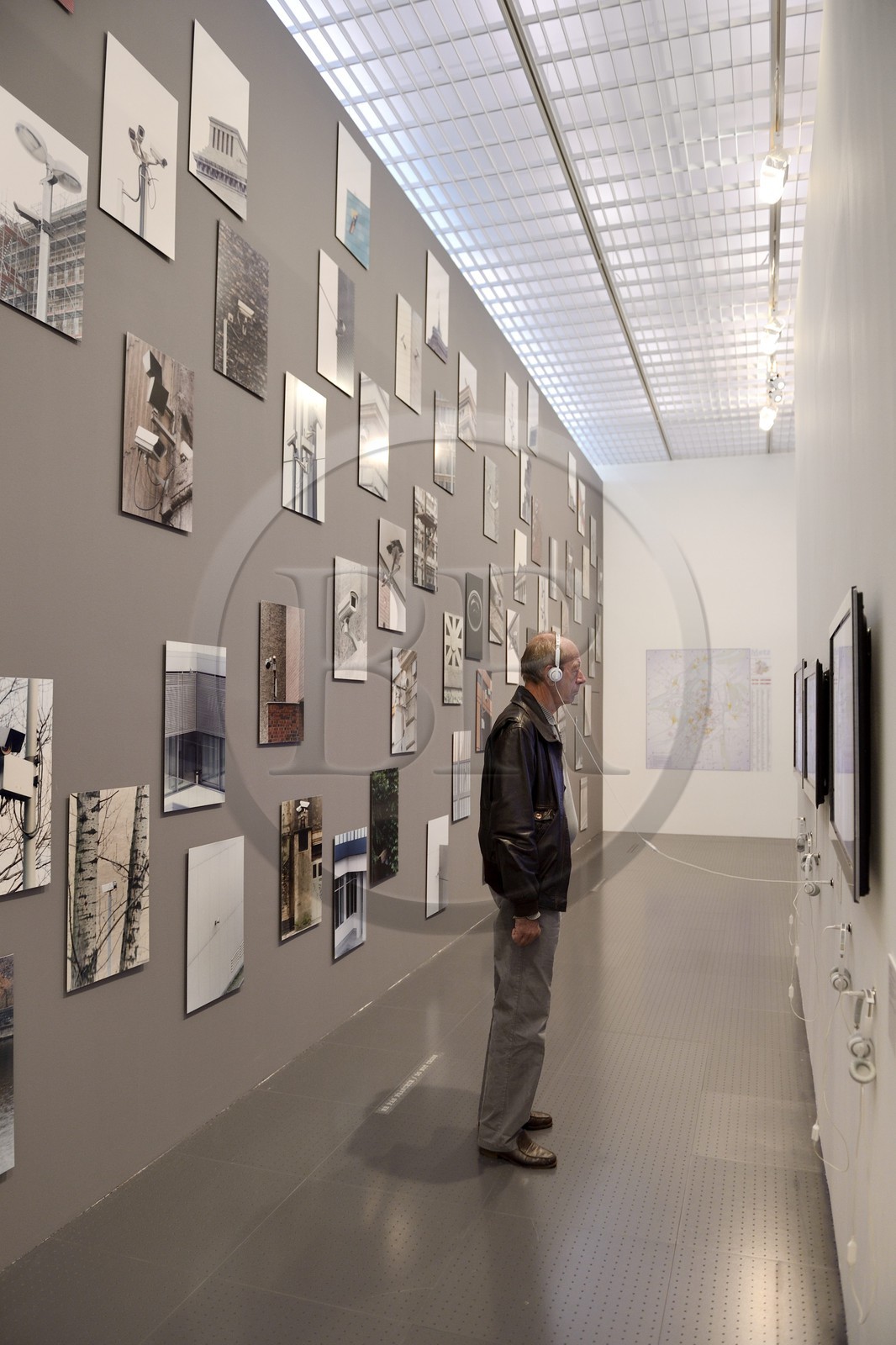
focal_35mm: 24
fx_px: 896
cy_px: 672
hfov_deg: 53.1
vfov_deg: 73.8
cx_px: 448
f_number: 3.5
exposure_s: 1/13
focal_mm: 24
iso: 640
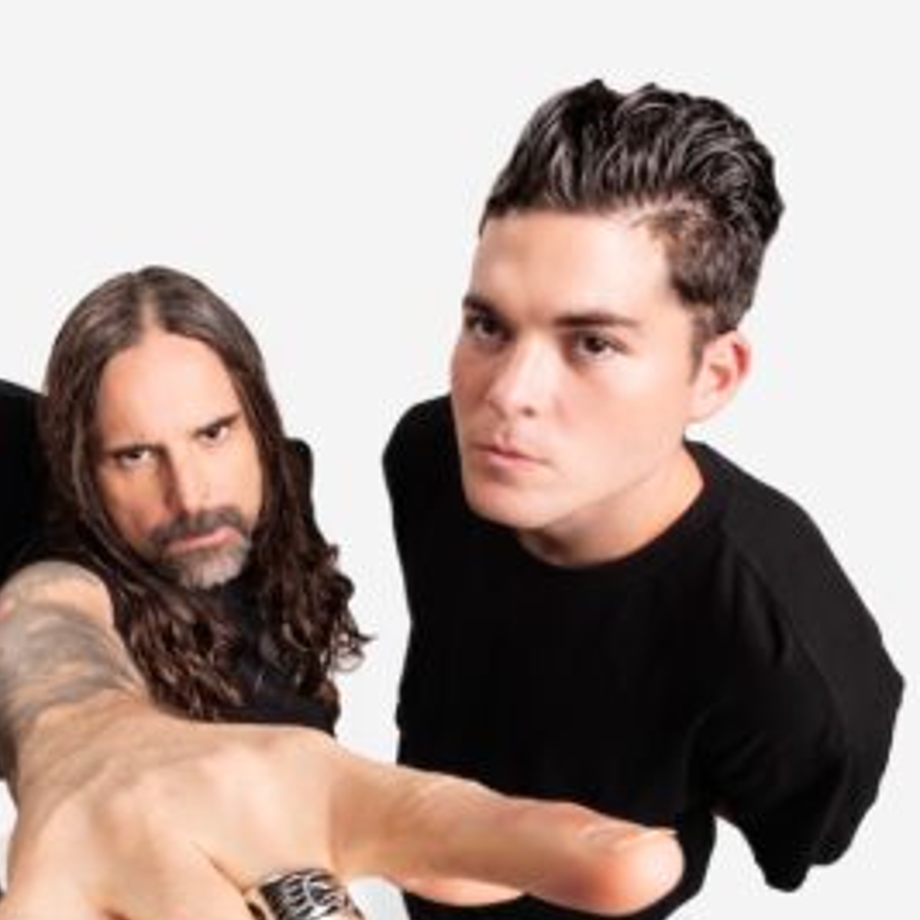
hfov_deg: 49.6
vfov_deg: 52.8
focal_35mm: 29
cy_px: 705
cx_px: 93
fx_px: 872
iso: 125
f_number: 18
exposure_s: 1/125
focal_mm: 14
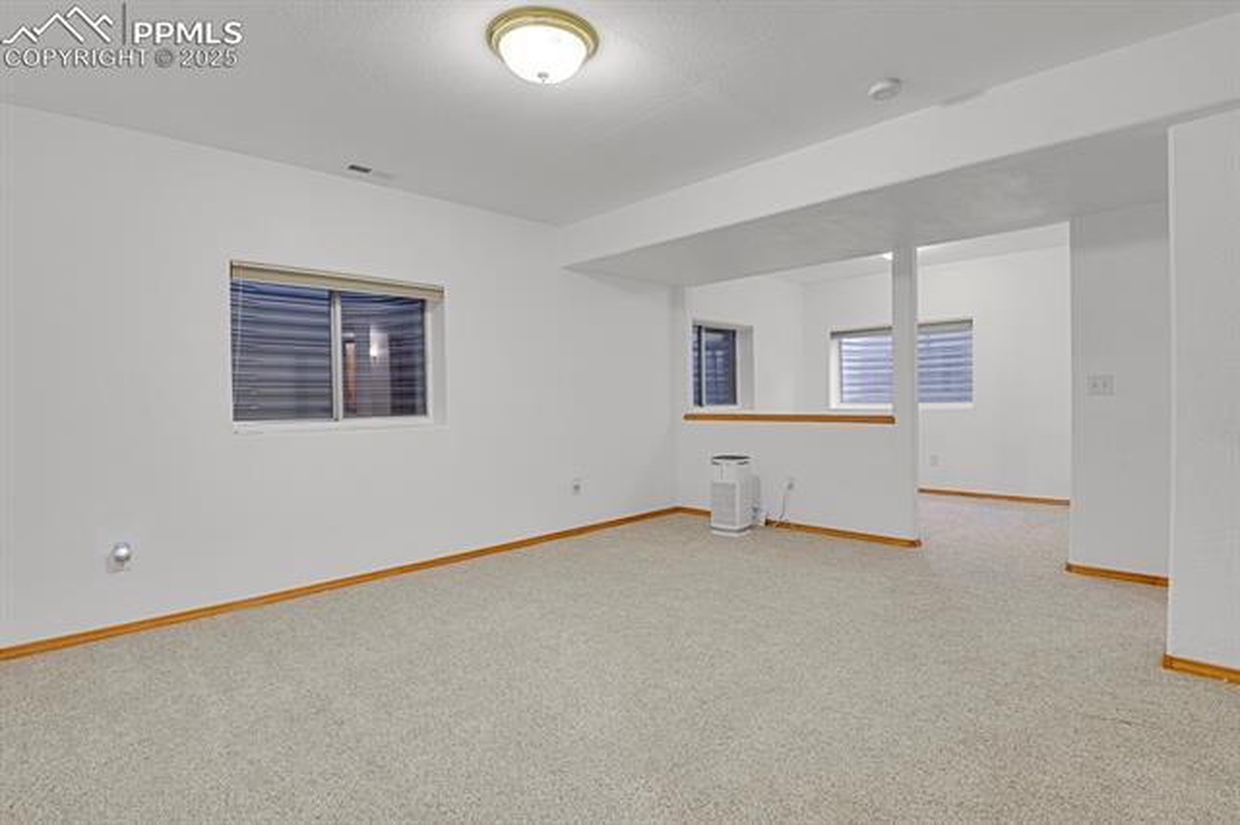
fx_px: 585
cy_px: 412
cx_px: 620
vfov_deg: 70.4
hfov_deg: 93.3
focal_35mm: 17
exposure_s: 8
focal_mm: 17
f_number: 8
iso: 250
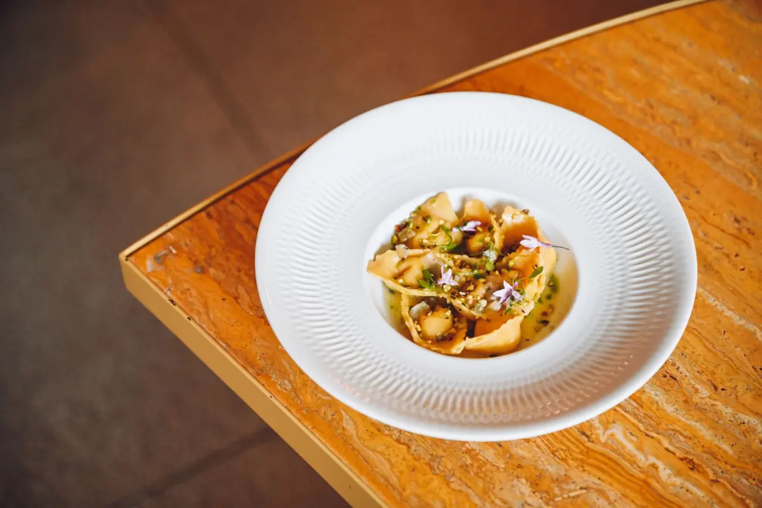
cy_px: 254
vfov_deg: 19.5
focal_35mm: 70
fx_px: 1482
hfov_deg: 28.8
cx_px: 381
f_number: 2.8
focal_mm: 70
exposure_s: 1/200
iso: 1600
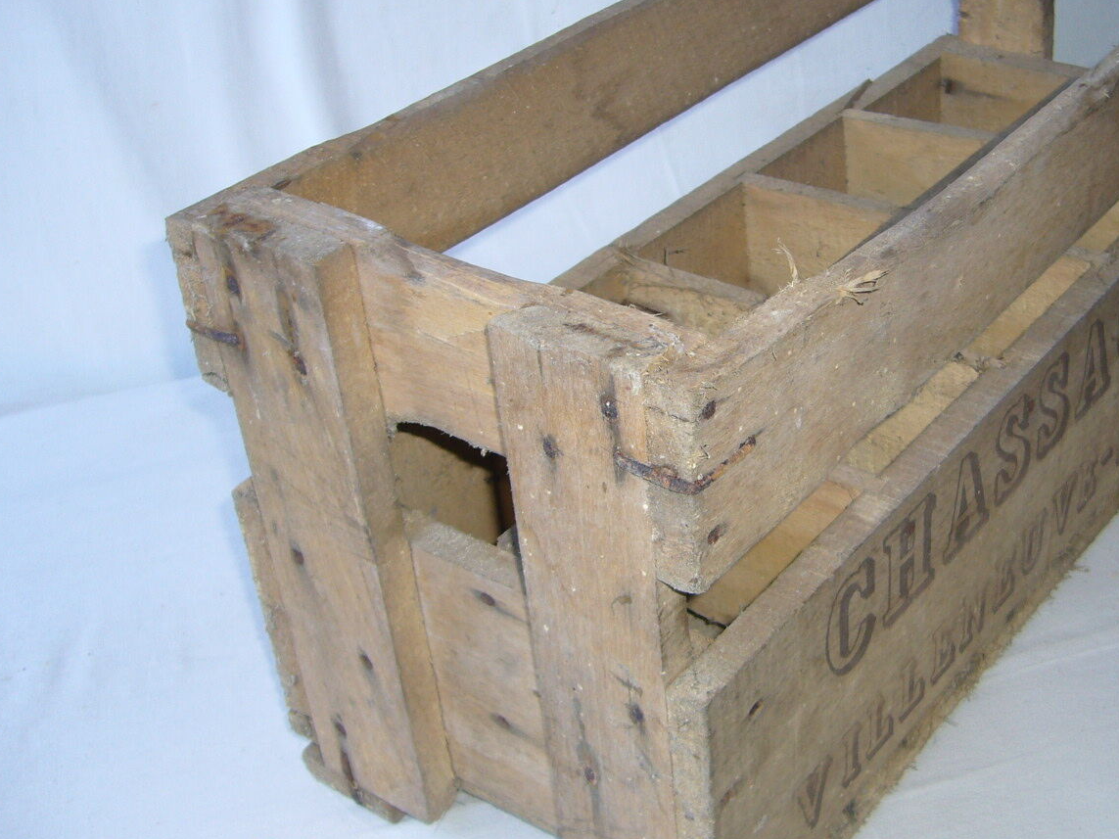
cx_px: 770
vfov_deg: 29.7
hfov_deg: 38.4
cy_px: 403
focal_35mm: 49
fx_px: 1584
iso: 80
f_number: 2.8
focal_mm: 5.8
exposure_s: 1/60
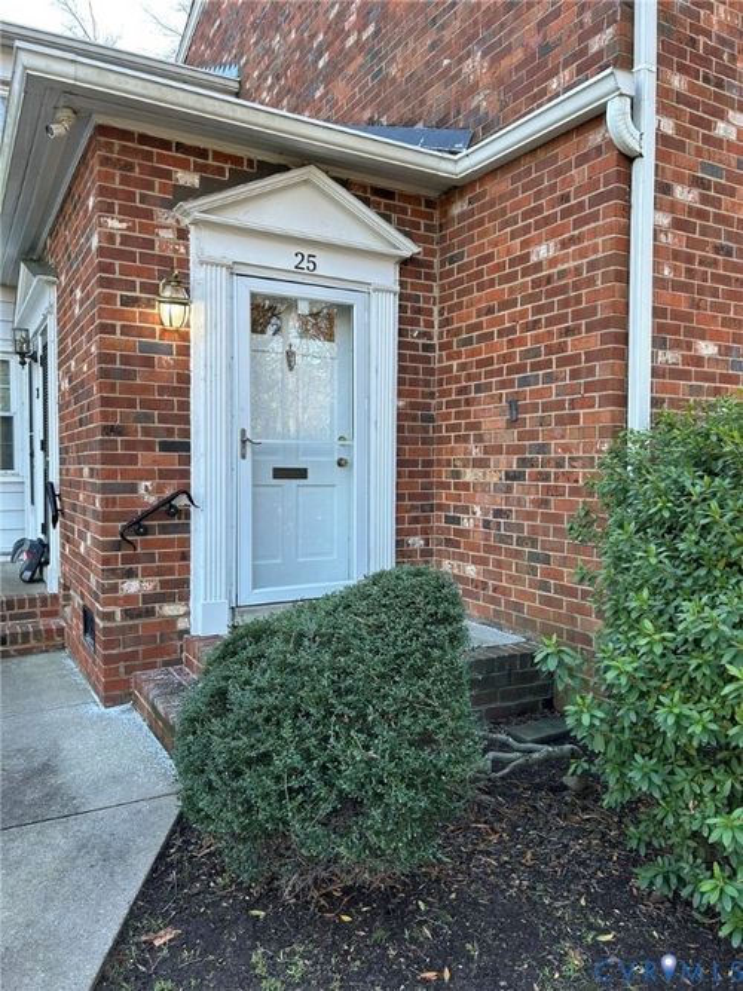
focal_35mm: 26
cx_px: 372
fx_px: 744
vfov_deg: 67.3
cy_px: 496
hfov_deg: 53.0
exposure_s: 1/190
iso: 40
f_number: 1.5
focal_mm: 5.7
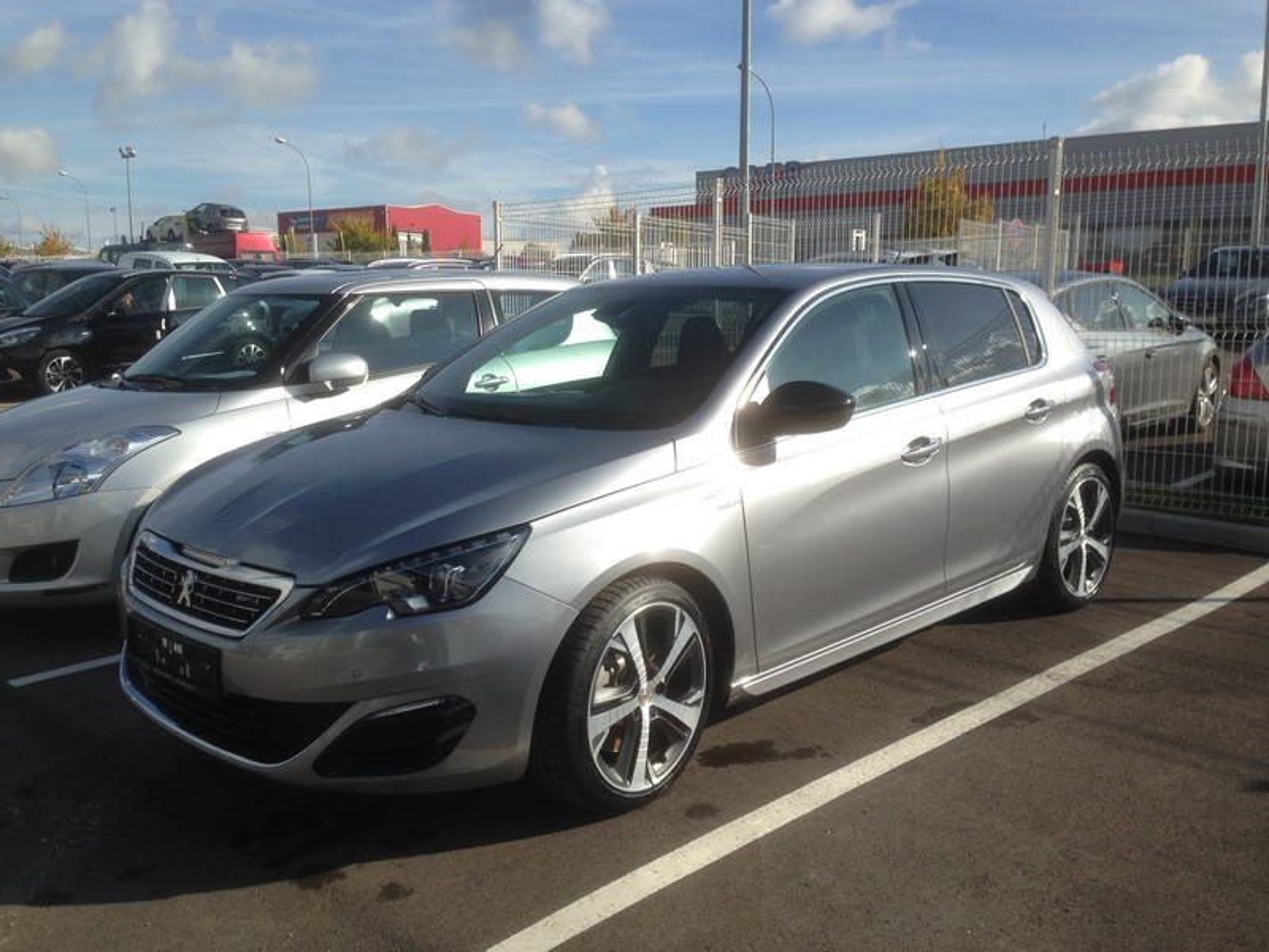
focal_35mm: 33
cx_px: 634
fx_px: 1210
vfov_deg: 42.9
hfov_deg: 55.4
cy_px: 476
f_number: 2.4
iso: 50
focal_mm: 4.12
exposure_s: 1/1595
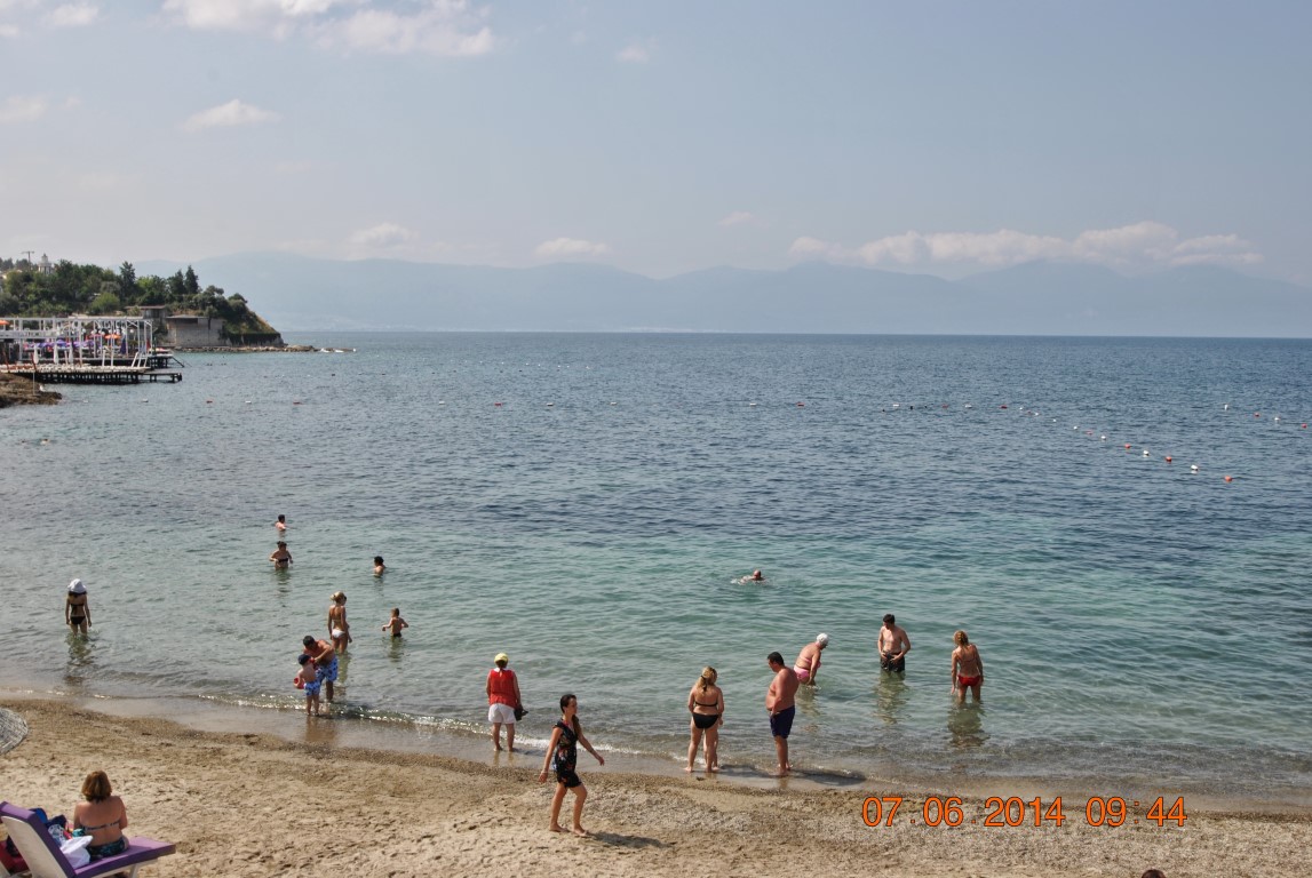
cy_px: 439
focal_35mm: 36
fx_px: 1314
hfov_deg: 53.1
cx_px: 656
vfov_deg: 37.0
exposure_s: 1/250
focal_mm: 24
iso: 100
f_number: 8
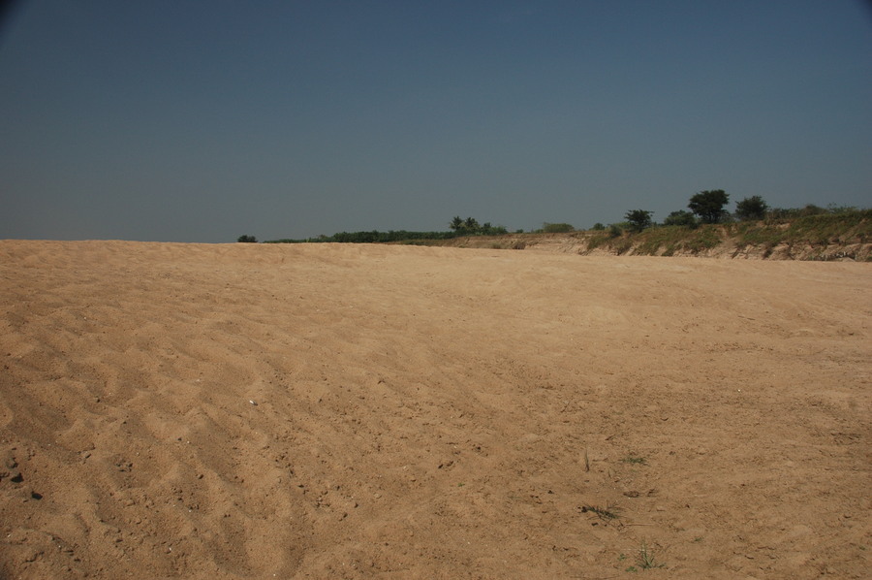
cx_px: 436
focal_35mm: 27
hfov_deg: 67.4
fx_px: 653
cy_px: 290
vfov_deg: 47.8
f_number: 9
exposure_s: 1/320
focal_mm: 18
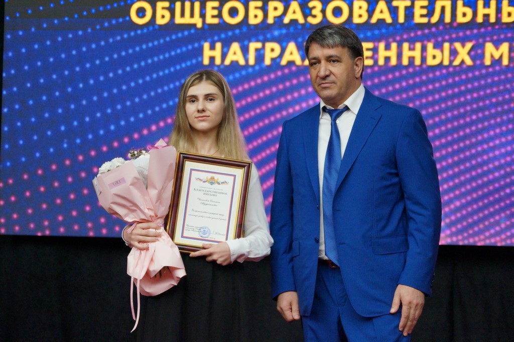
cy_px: 171
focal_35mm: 150
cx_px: 257
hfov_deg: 13.7
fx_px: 2139
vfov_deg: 9.1
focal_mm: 100
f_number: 4
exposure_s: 1/160
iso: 2000
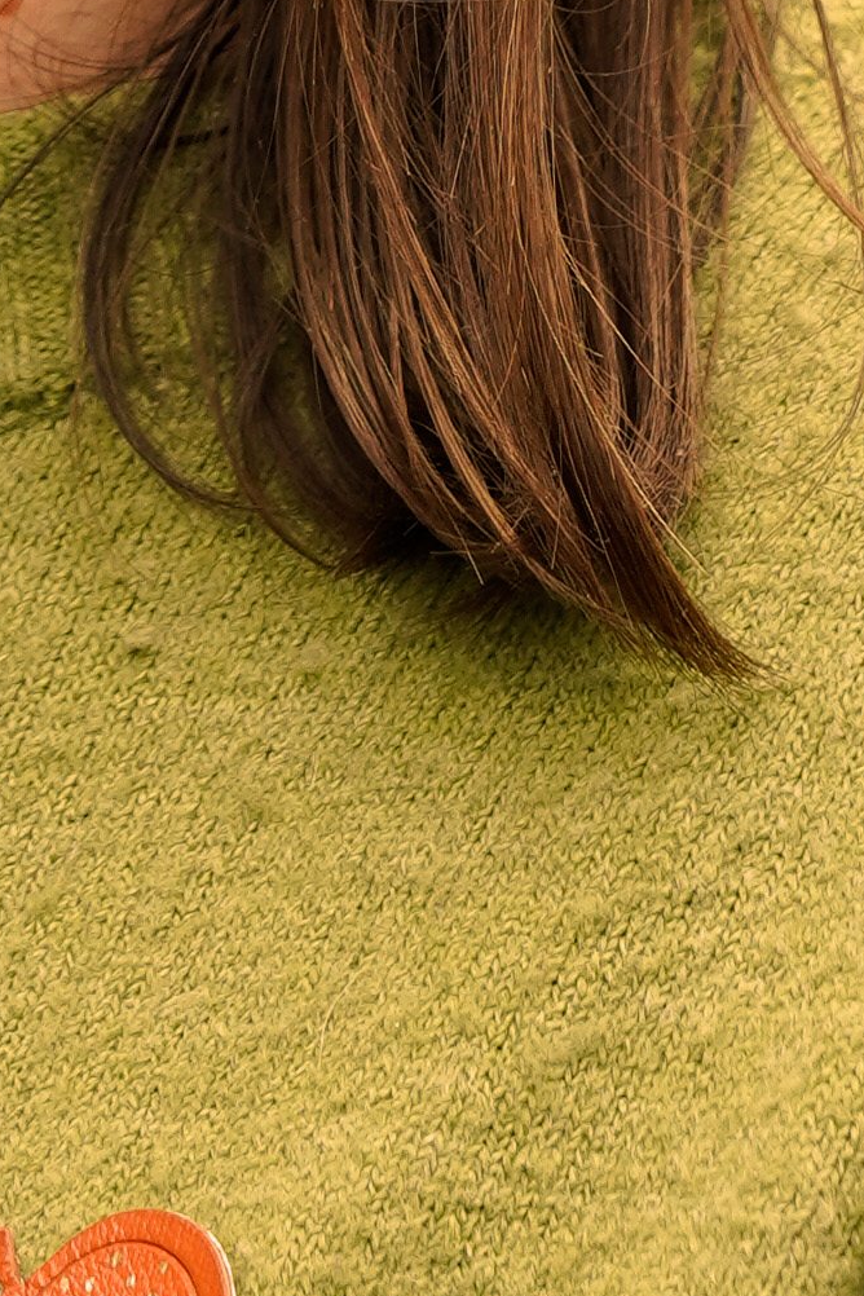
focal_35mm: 617
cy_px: -568
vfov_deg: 3.3
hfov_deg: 2.2
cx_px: -524
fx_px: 22210
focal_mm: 105
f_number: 4
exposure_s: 1/160
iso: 250
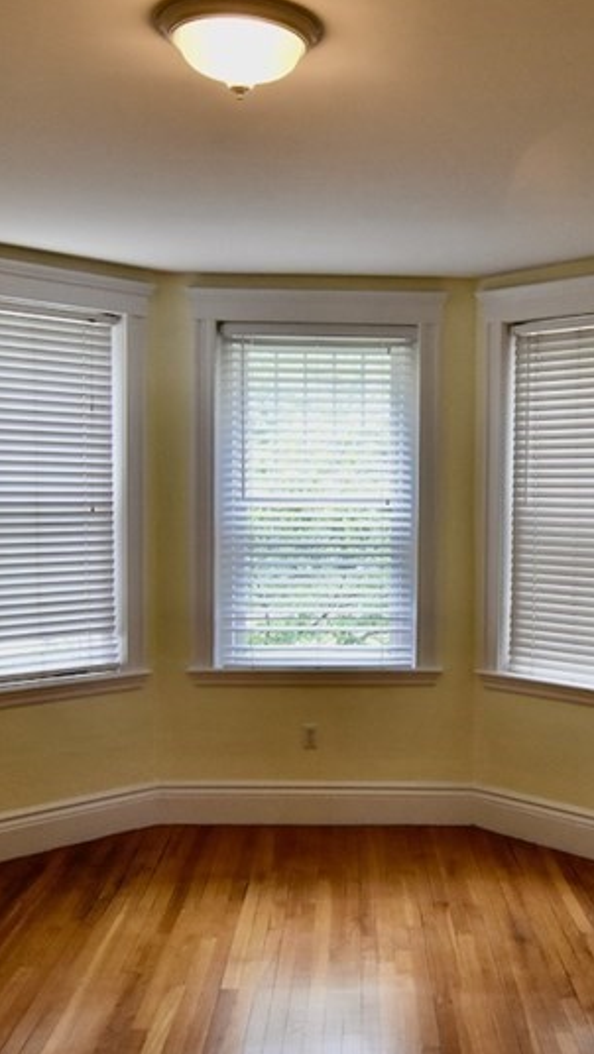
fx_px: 1091
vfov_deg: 51.6
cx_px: 452
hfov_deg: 29.9
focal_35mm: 39
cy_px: 532
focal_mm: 13
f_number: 5.6
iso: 800
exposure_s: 1/125
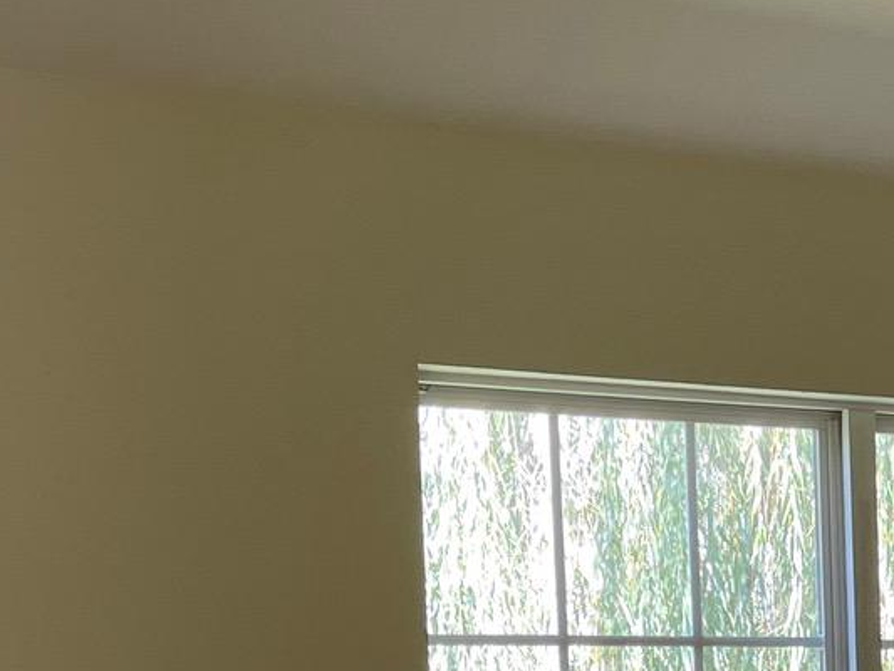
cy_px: 1035
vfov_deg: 14.3
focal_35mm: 96
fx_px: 2480
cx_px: 1030
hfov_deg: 19.4
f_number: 1.6
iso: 100
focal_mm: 5.1
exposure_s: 1/120
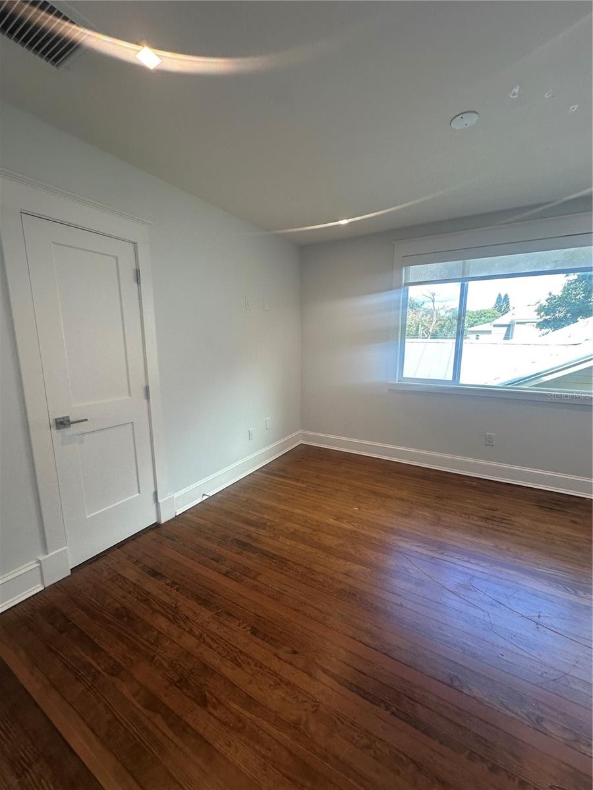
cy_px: 395
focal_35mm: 14
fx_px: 320
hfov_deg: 85.7
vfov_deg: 102.1
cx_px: 296
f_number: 2.2
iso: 64
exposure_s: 1/120
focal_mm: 2.22
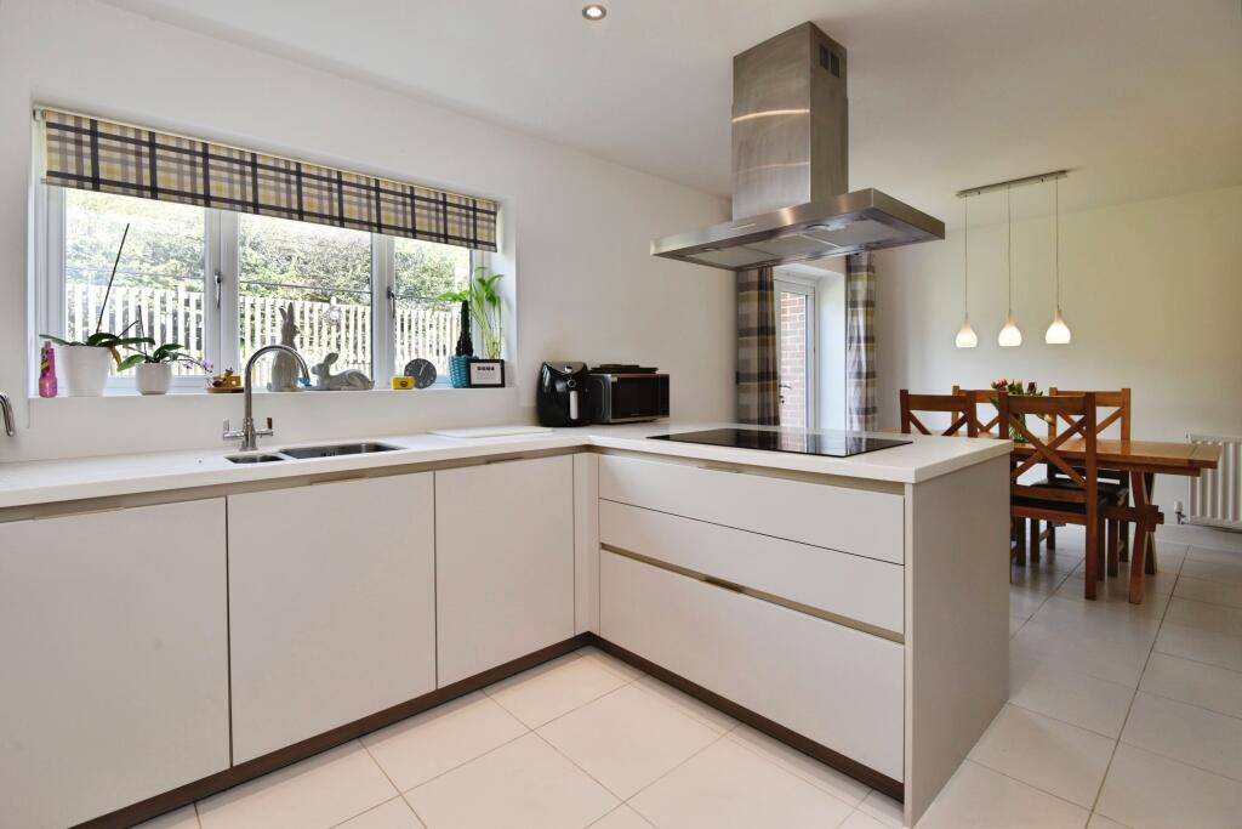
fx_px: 552
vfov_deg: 73.8
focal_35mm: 16
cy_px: 414
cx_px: 621
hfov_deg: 96.7
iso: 400
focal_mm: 16
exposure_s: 1/60
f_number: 7.1
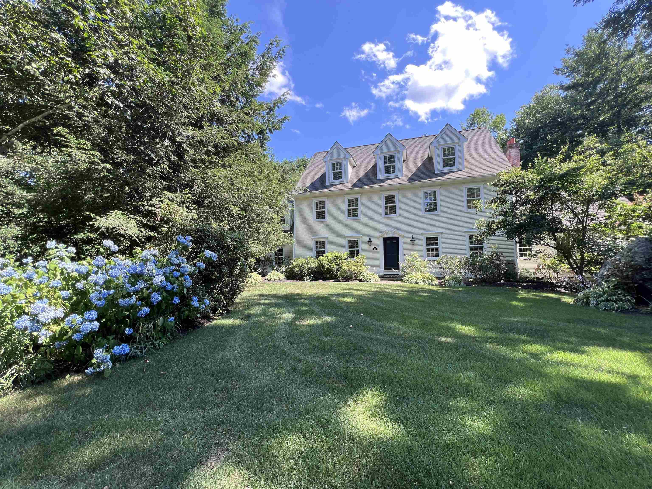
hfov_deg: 106.2
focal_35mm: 13
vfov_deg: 89.9
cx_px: 326
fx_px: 245
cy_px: 244
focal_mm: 1.57
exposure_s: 1/289
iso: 32
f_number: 1.8
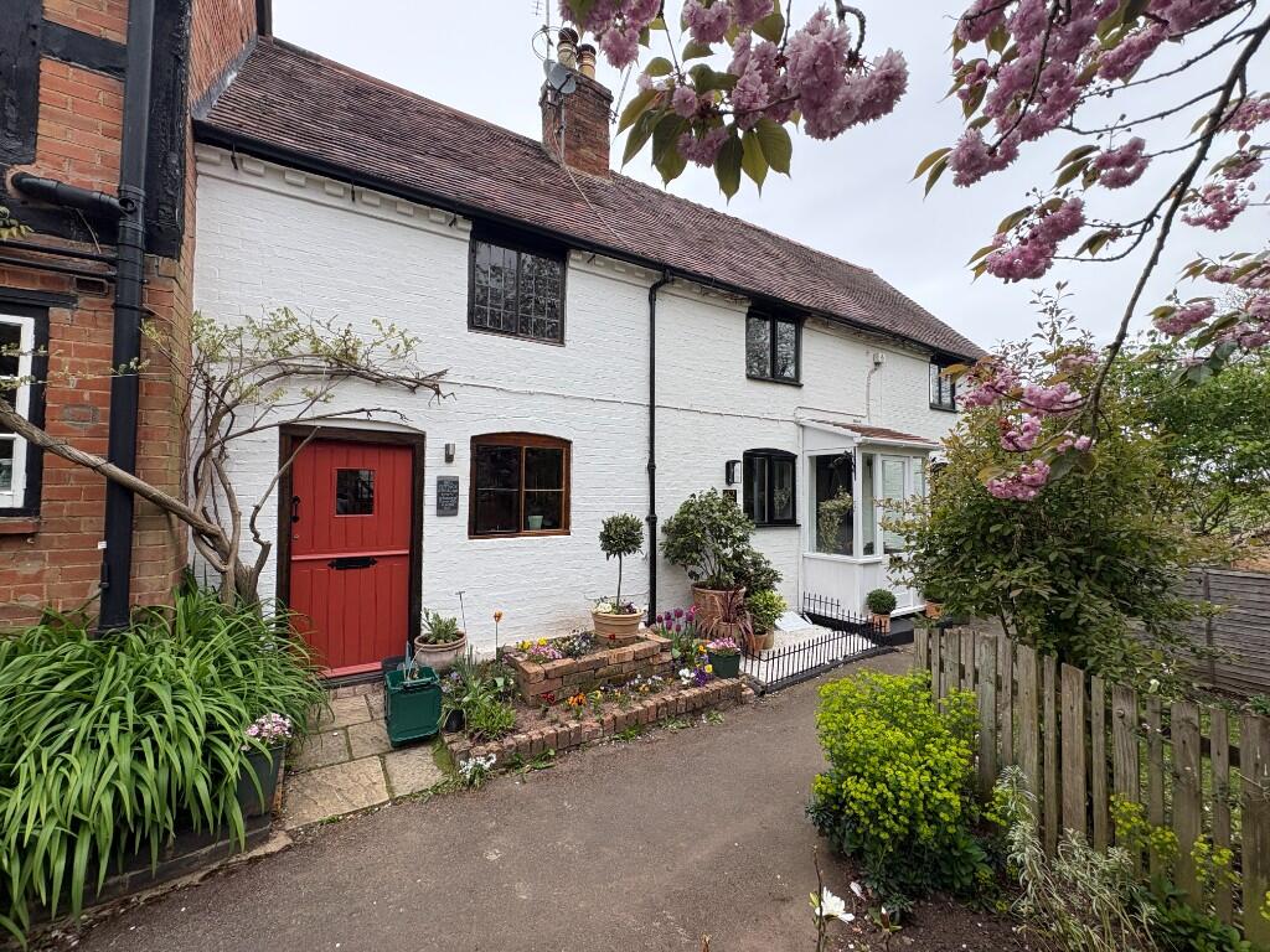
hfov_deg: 102.1
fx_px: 514
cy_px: 476
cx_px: 635
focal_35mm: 14
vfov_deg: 85.7
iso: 40
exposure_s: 1/615
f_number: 2.2
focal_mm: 2.22
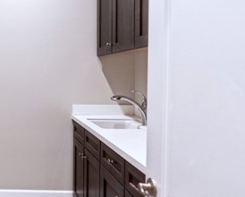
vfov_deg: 42.1
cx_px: 5
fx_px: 254
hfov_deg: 44.5
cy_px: 80
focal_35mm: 35
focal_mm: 16
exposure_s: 1/25
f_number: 2.8
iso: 125
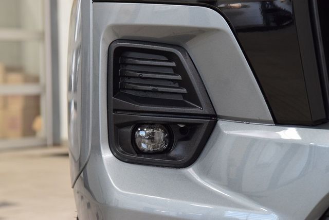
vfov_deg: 13.0
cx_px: 164
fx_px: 960
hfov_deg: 19.5
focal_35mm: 105
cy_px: 110
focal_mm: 70
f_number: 7.1
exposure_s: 1/30
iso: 1600
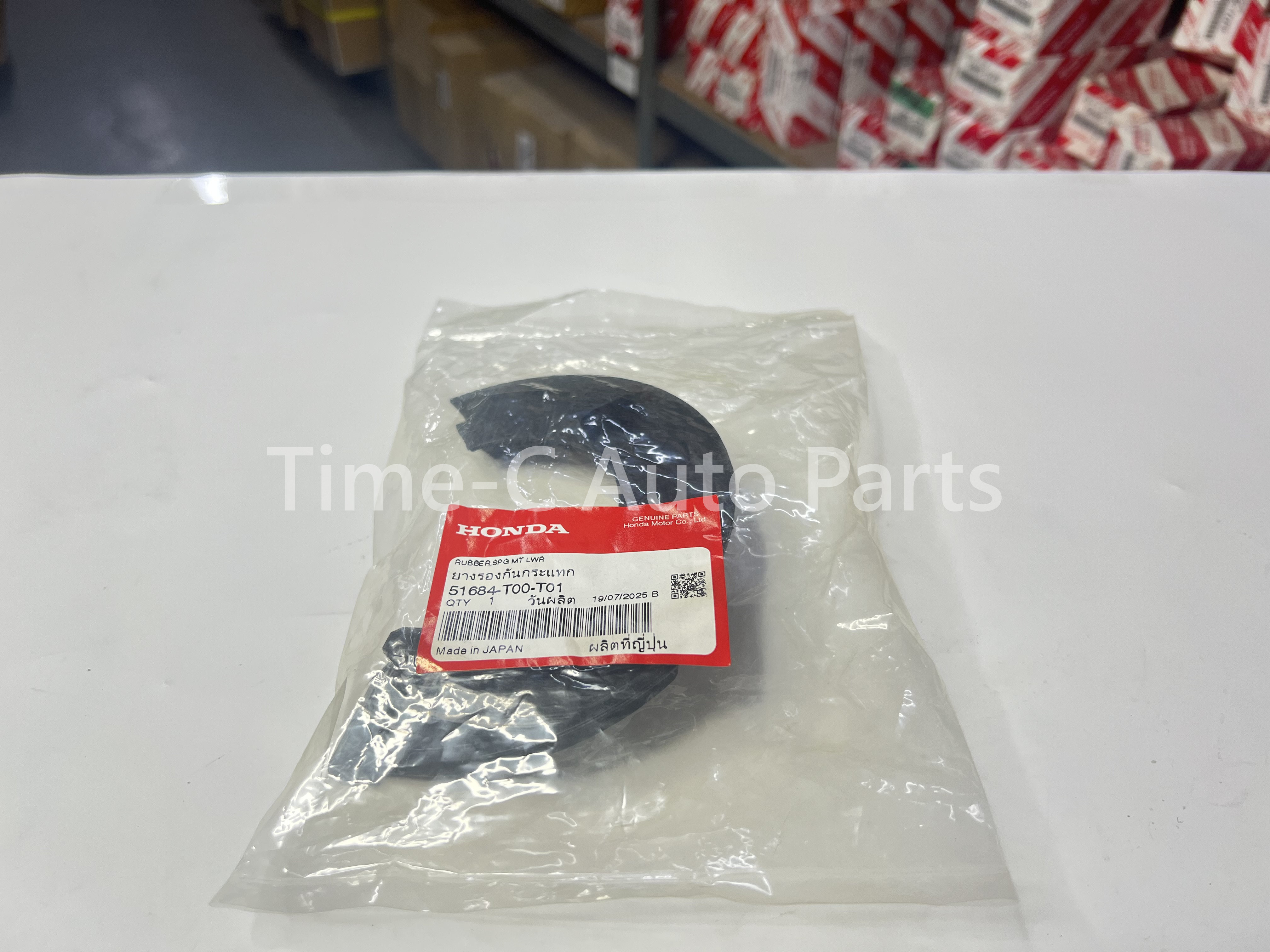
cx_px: 635
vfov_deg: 53.1
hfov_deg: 67.3
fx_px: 954
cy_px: 476
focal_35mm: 26
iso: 100
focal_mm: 5.7
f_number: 1.5
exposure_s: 1/100
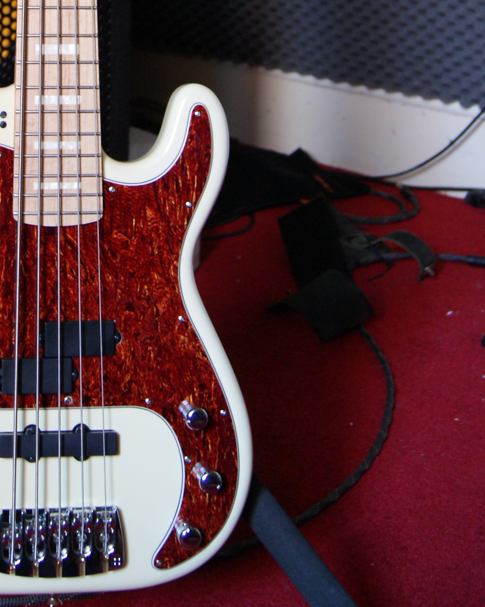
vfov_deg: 22.9
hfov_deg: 19.4
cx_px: 62
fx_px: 1400
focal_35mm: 78
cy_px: -73
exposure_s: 1/4
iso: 400
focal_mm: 22
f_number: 4
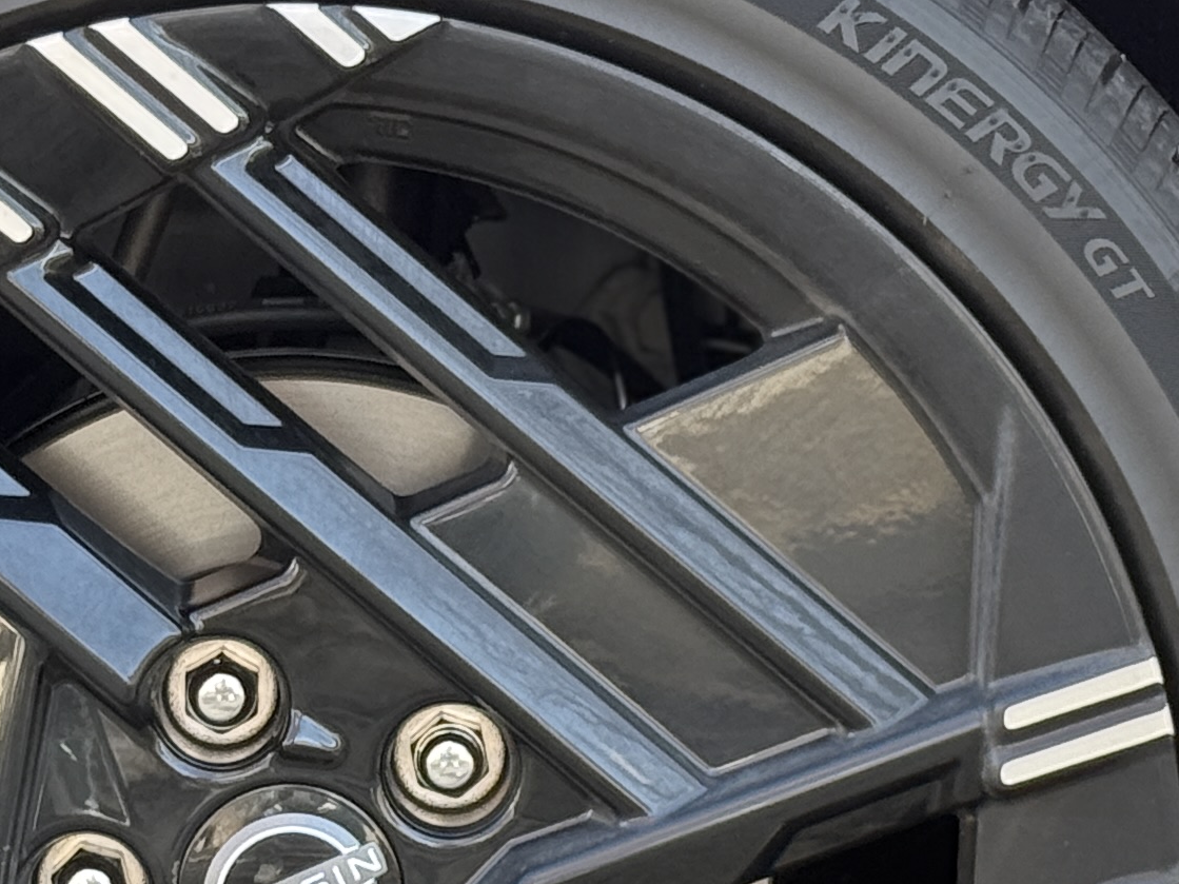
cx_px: 337
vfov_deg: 8.6
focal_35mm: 173
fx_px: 5892
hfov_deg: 11.4
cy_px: 749
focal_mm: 6.76
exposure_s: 1/246
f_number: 1.78
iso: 100
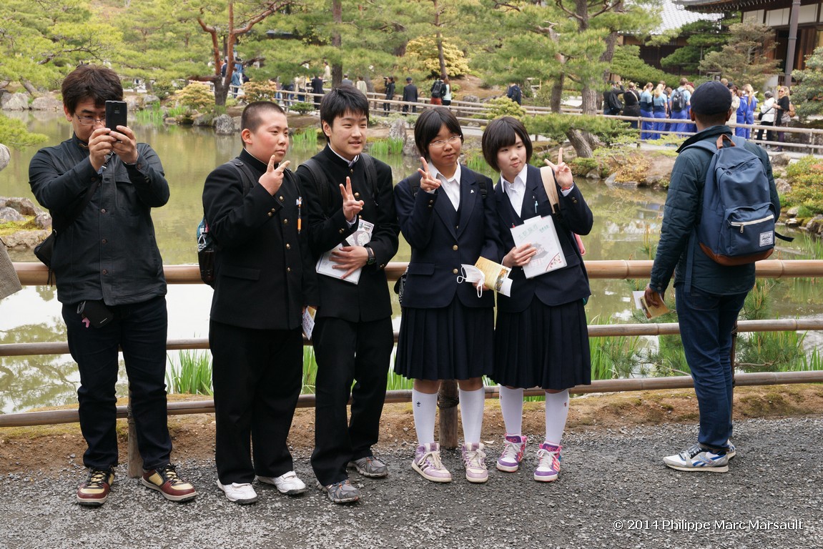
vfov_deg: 27.0
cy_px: 274
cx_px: 412
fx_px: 1143
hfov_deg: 39.6
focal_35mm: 50
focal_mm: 50
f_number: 11
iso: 400
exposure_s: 1/100
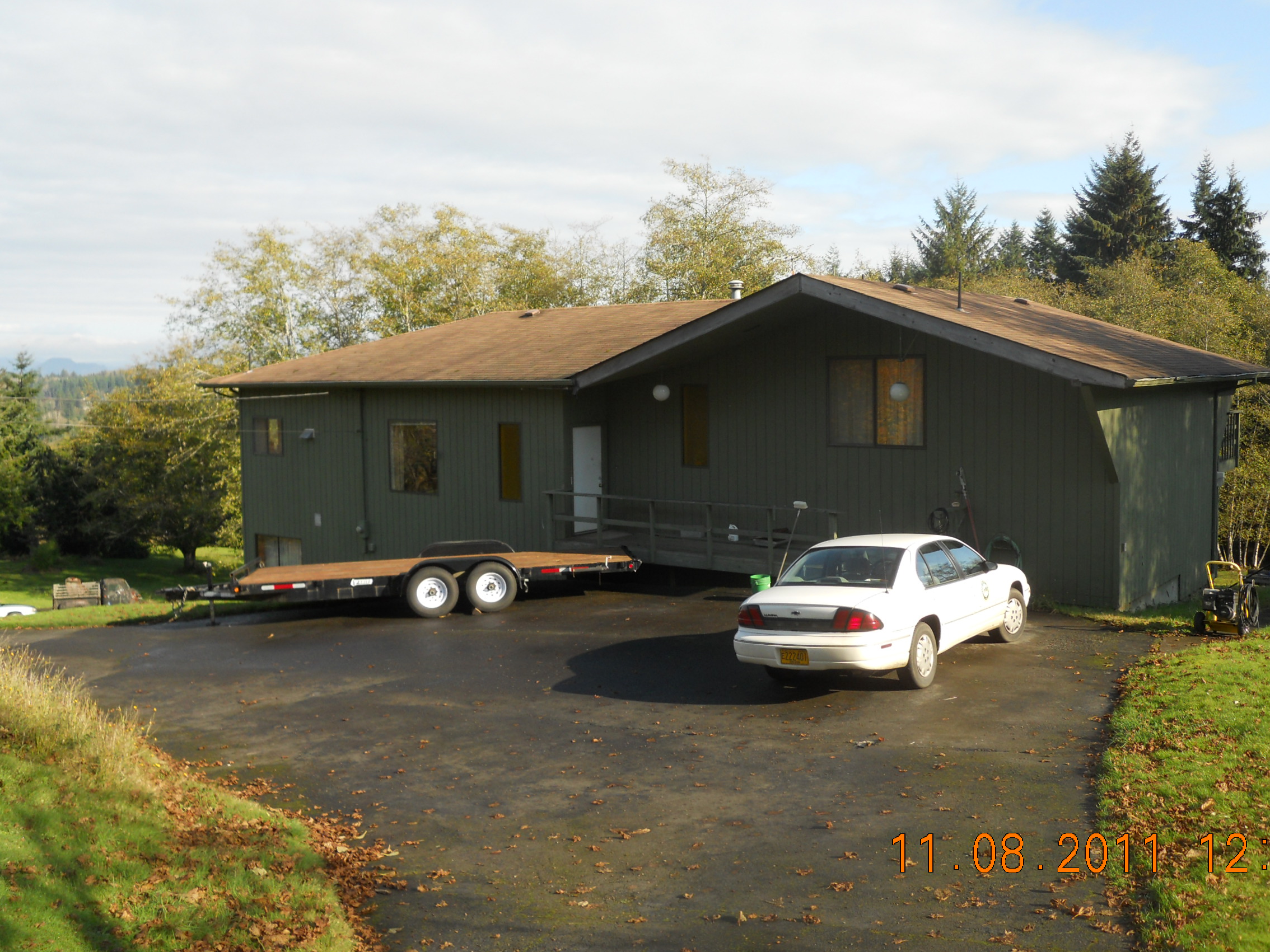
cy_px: 425
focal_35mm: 32
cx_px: 671
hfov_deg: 56.8
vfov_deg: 44.1
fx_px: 1174
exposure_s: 1/640
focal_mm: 5
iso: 80
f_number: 2.7
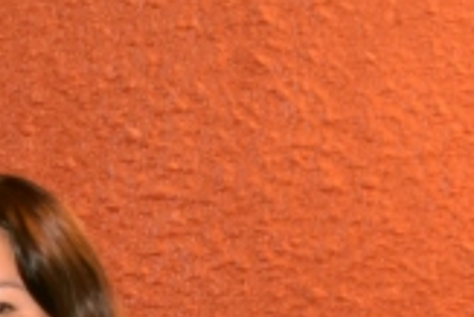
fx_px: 4351
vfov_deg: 4.1
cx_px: -596
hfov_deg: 6.0
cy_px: 516
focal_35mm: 330
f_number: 4.2
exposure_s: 1/15
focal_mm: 35
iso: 800
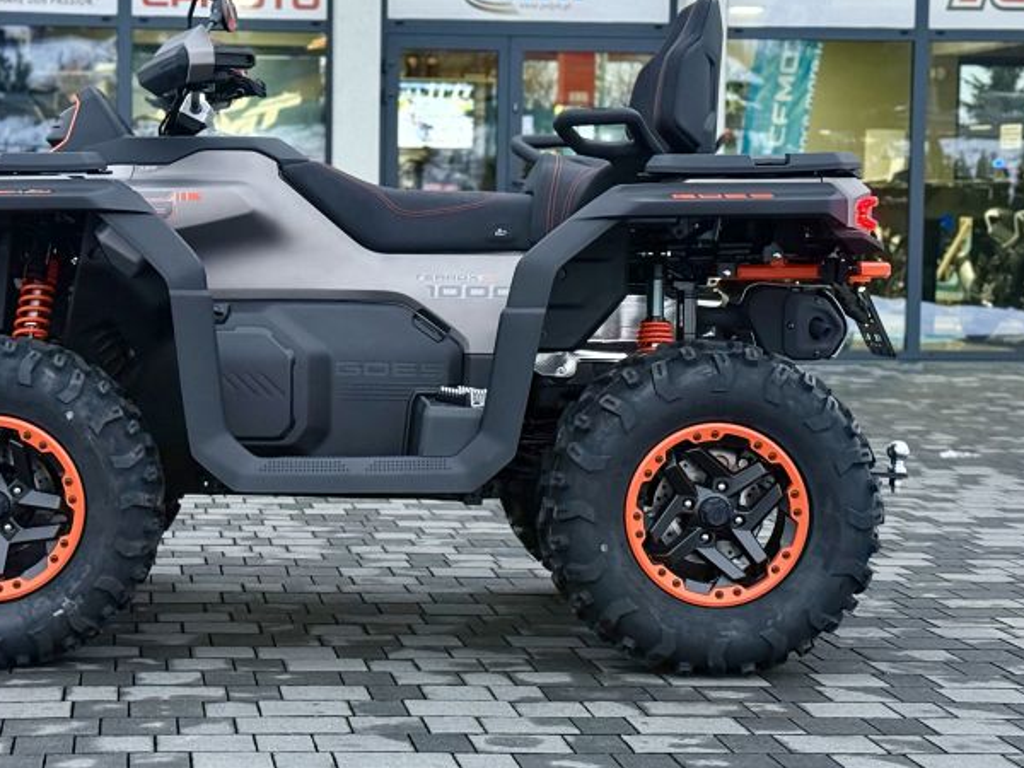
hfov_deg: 30.1
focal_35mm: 64
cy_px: 340
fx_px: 1893
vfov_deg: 22.9
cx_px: 362
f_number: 1.78
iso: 800
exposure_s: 1/30
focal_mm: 6.76
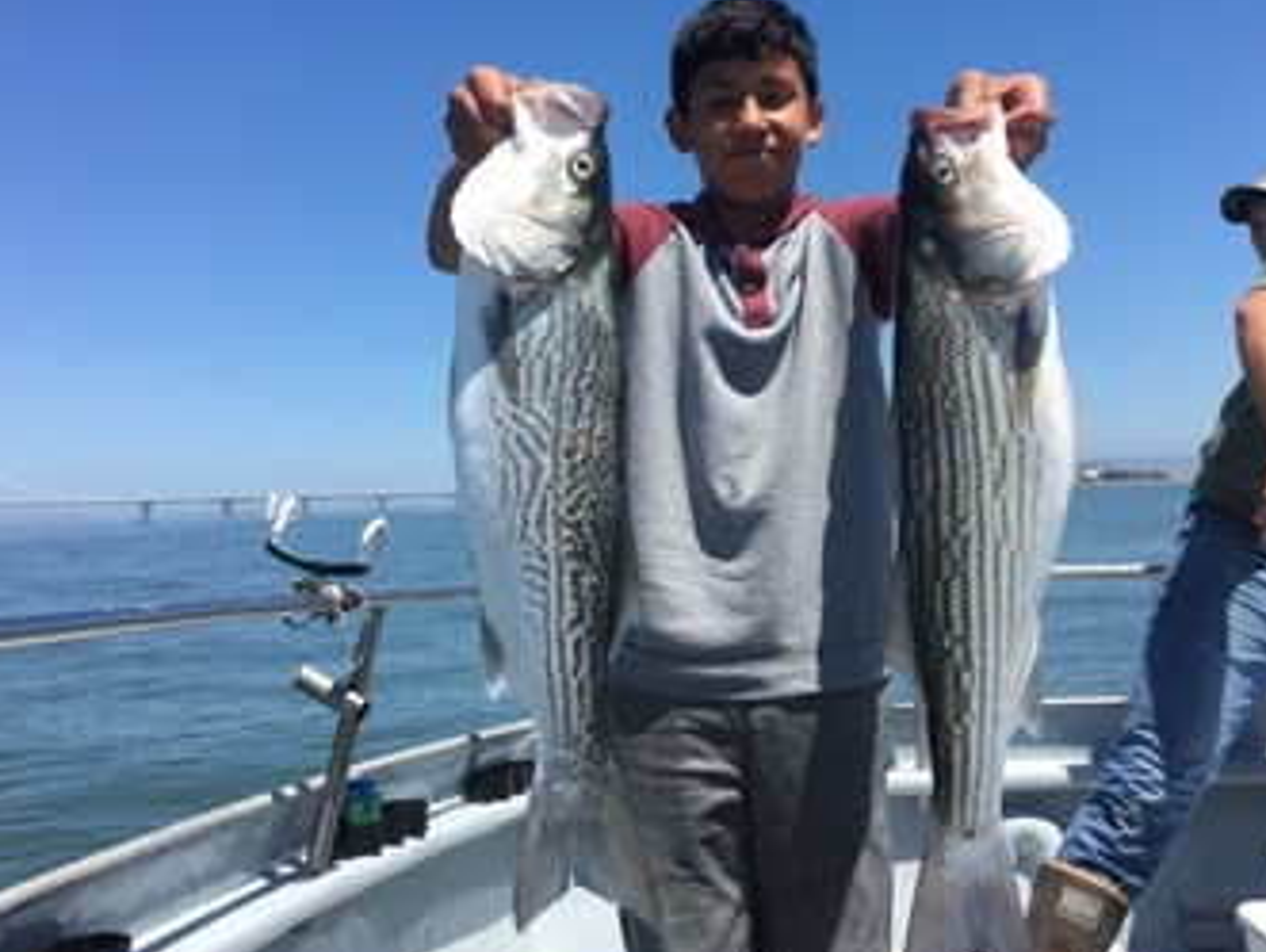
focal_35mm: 35
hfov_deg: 52.4
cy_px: 421
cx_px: 731
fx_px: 1281
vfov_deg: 40.7
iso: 25
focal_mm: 4.15
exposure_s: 1/1350
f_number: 2.2
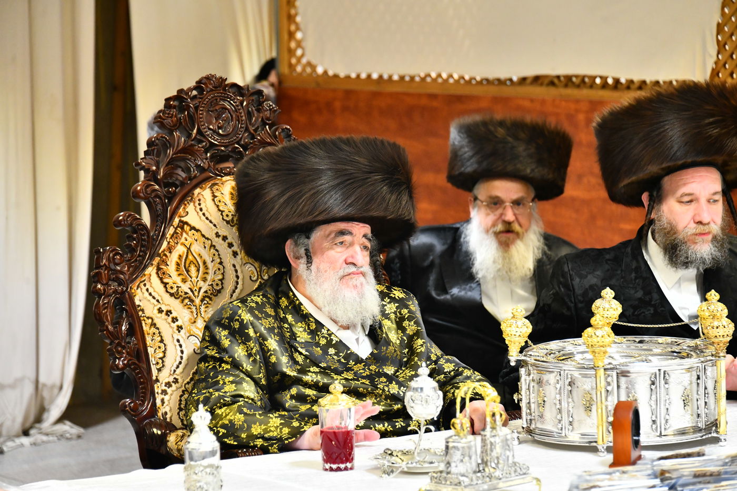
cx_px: 368
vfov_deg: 8.1
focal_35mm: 170
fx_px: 3480
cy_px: 246
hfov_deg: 12.1
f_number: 5.6
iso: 3200
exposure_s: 1/160
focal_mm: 170
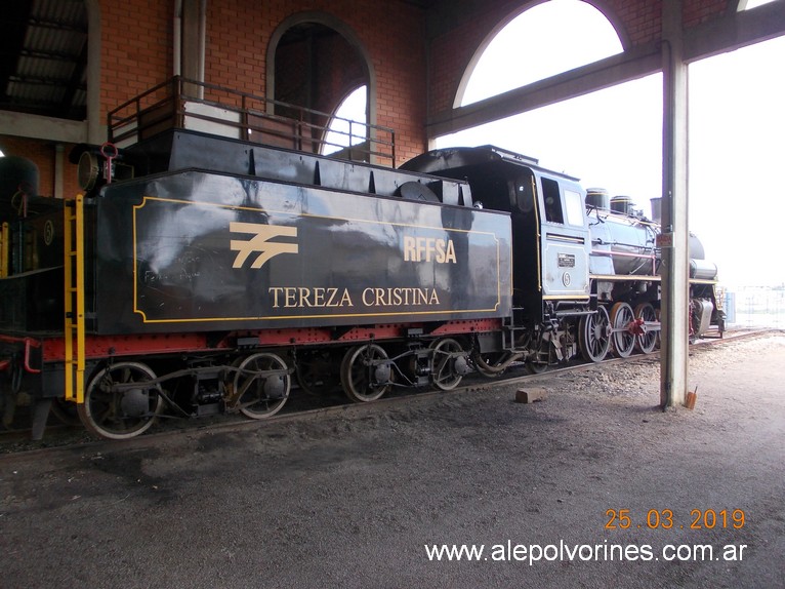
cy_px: 294
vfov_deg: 49.7
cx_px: 392
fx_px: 635
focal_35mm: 28
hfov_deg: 63.5
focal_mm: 4
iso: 80
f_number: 2.7
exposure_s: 1/100
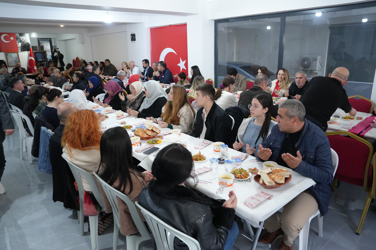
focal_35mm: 24
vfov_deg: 53.1
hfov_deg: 73.7
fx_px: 251
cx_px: 188
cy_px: 125
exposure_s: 1/160
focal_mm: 24
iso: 6400
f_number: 4
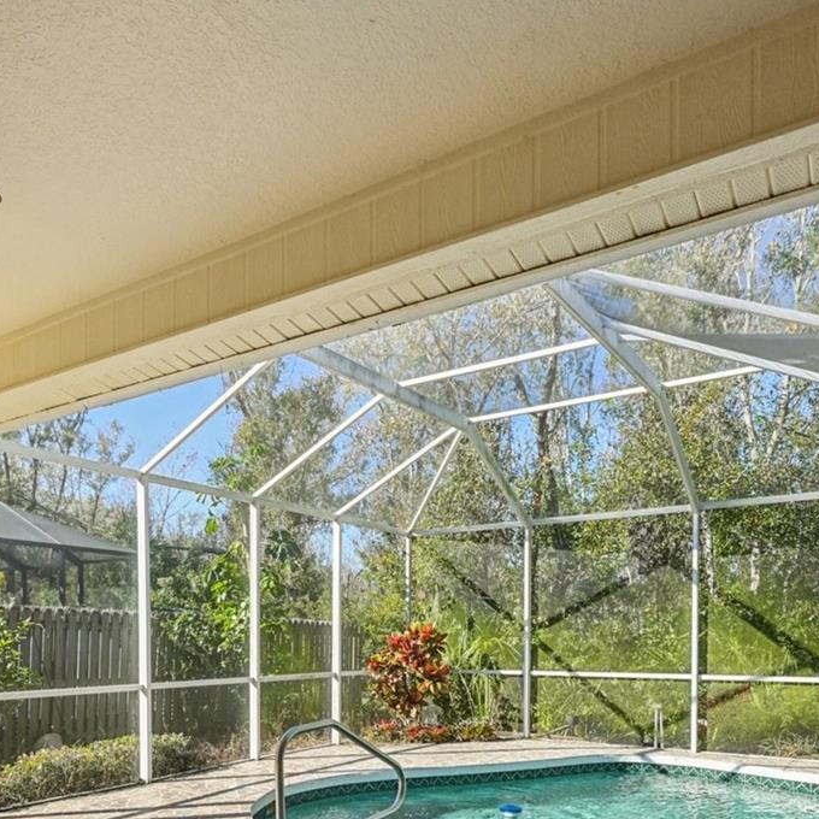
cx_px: 341
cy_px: 632
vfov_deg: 54.1
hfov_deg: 57.0
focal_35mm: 28
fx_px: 749
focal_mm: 14
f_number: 8
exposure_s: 1/320
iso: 400
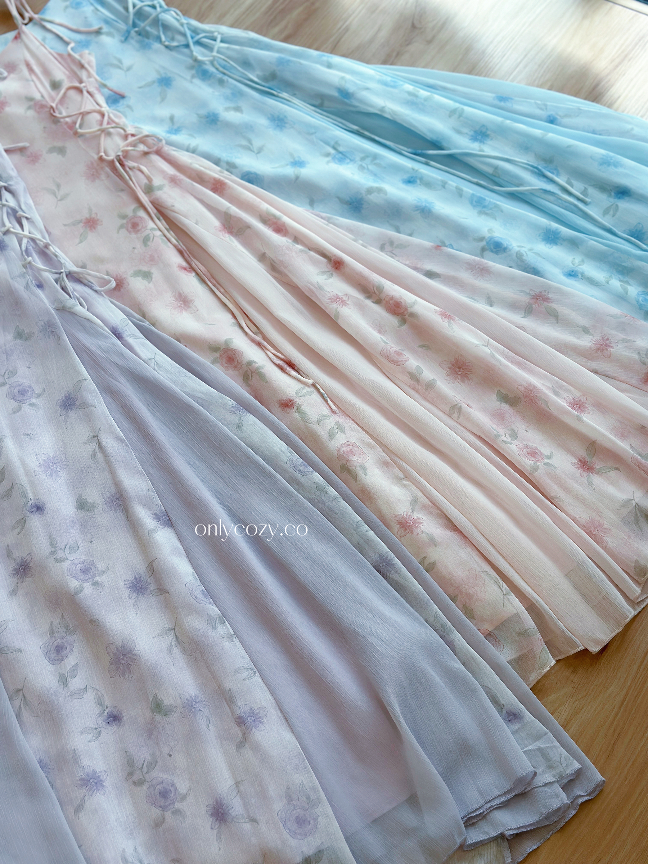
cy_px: 432
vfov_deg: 39.7
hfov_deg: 30.3
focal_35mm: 48
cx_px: 324
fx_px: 1198
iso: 64
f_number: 1.78
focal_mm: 6.86
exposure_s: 1/158
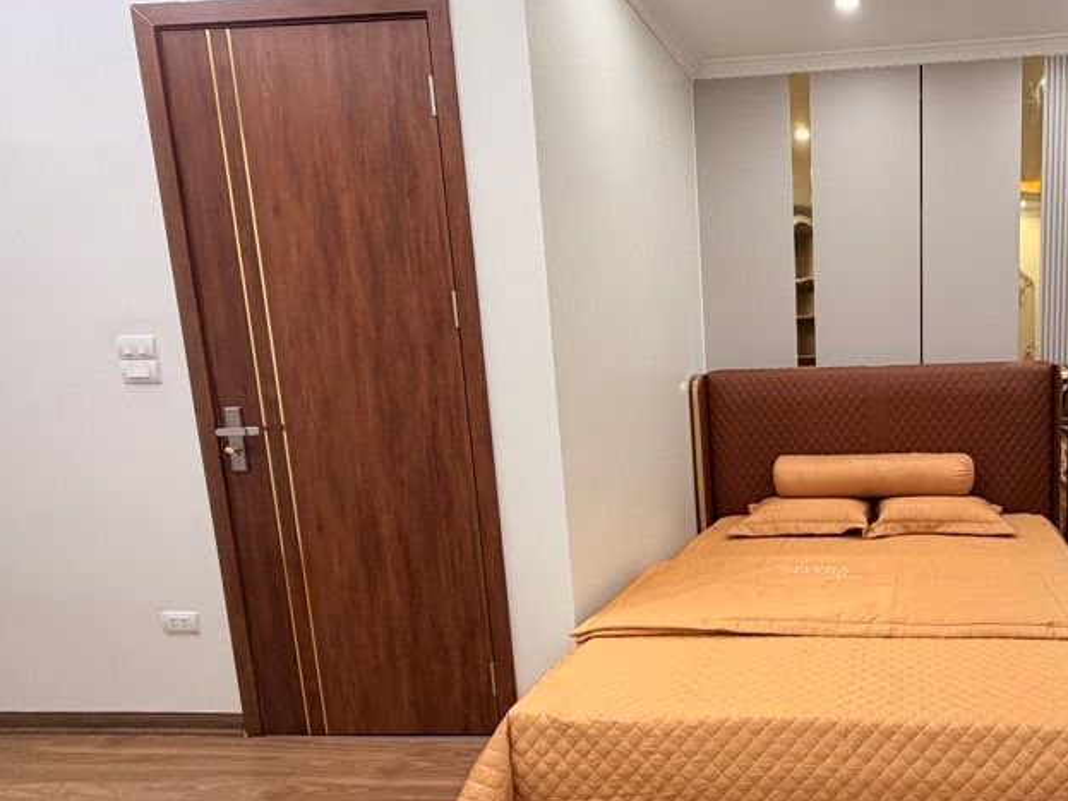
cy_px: 449
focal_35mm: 23
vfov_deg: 58.7
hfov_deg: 67.3
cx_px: 849
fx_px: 709
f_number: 2.2
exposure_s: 1/100
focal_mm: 2.22
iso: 250
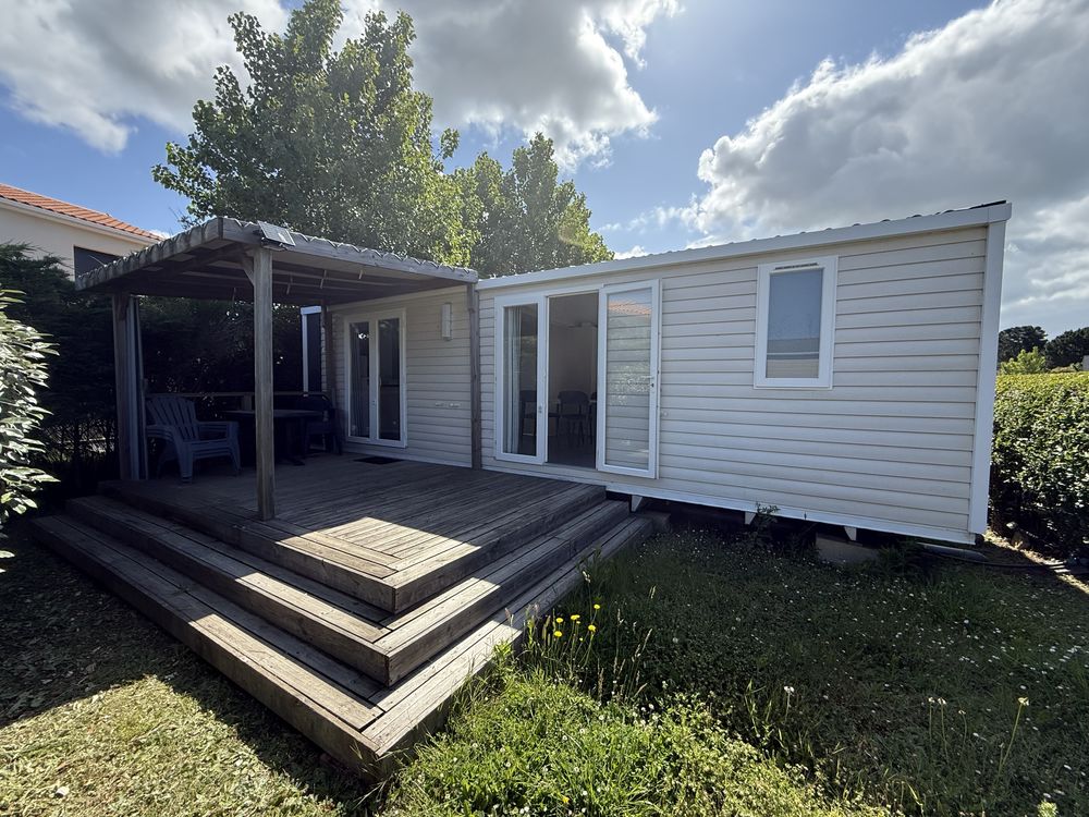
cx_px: 544
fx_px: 440
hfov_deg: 102.1
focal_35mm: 14
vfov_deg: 85.7
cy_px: 408
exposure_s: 1/1339
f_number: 2.2
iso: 64
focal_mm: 2.22
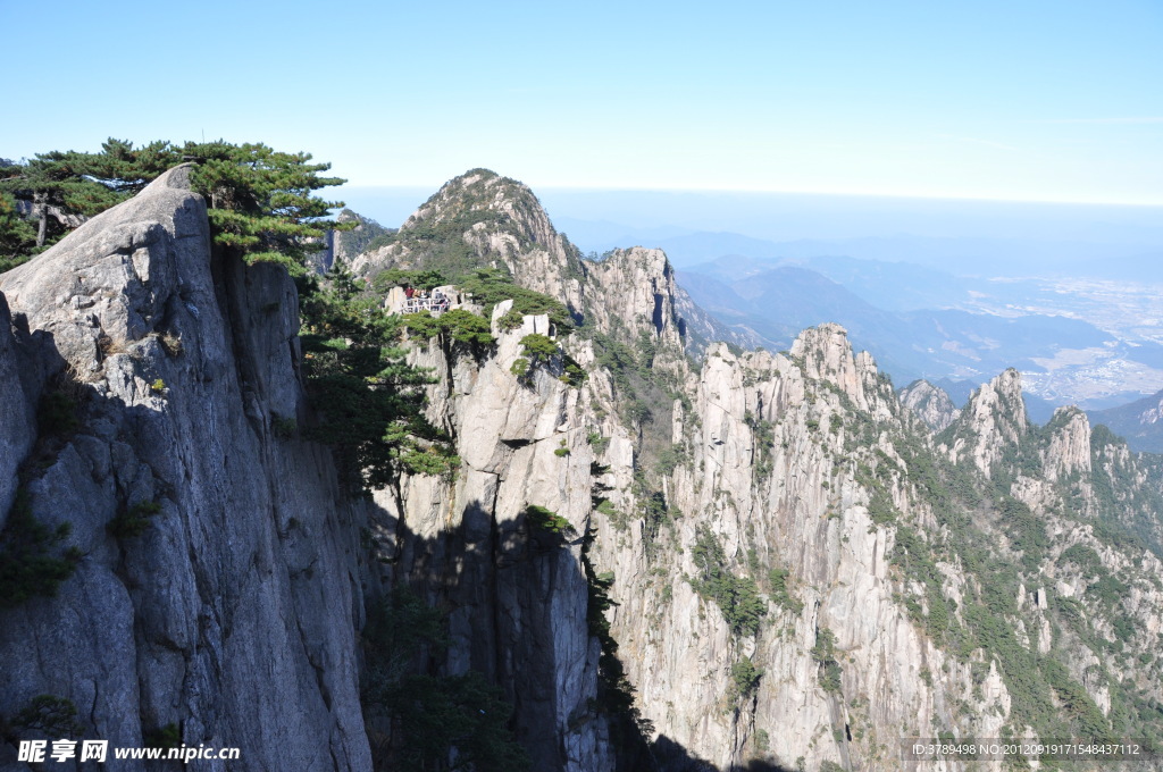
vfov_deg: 47.8
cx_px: 582
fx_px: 871
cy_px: 386
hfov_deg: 67.4
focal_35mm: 27
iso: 200
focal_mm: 18
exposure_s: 1/250
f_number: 8
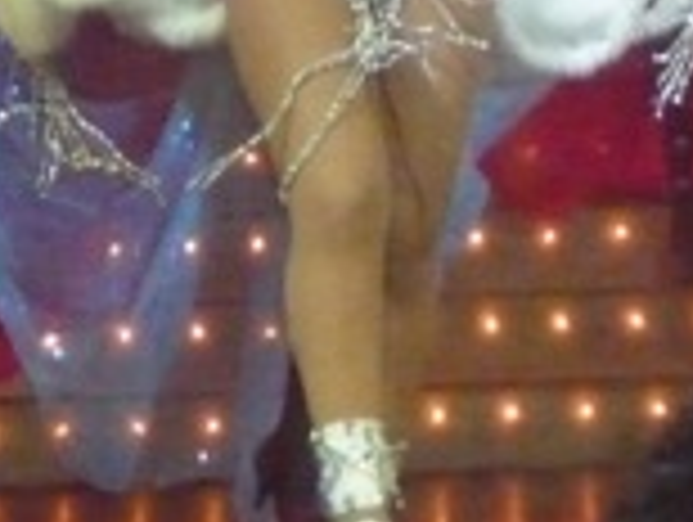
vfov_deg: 3.5
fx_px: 8582
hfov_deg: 4.6
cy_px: -513
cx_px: 518
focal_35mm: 428
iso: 1600
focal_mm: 17.5
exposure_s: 1/200
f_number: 4.7
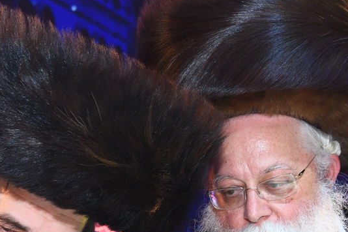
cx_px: 33
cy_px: 232
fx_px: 1141
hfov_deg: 17.1
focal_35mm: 118
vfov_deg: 11.5
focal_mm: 45
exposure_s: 1/125
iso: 2000
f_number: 5.6
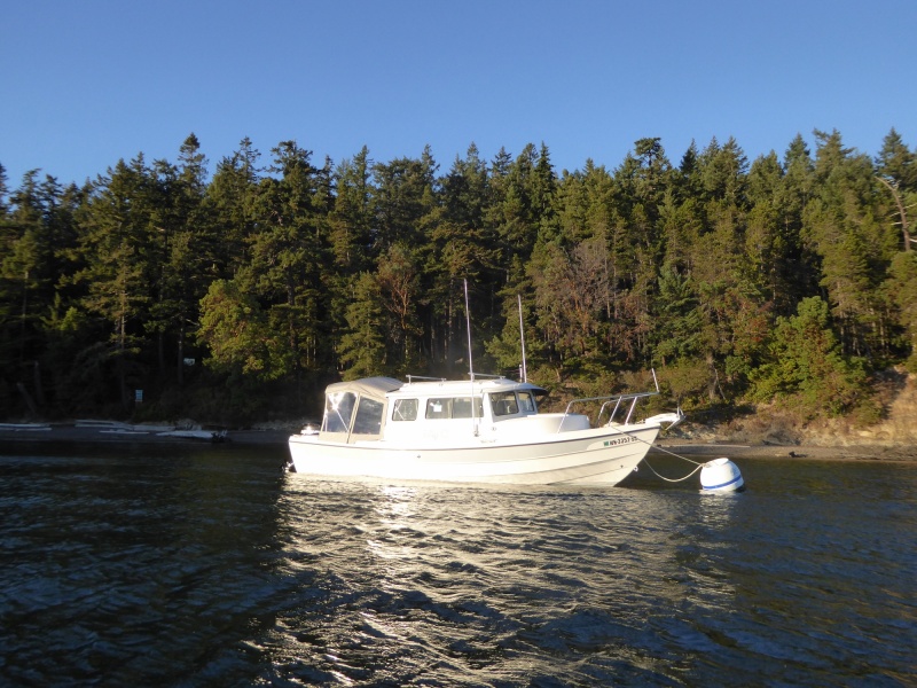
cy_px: 344
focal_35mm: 32
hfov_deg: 56.8
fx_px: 848
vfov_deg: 44.2
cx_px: 458
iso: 160
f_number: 3.5
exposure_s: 1/500
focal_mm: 5.4
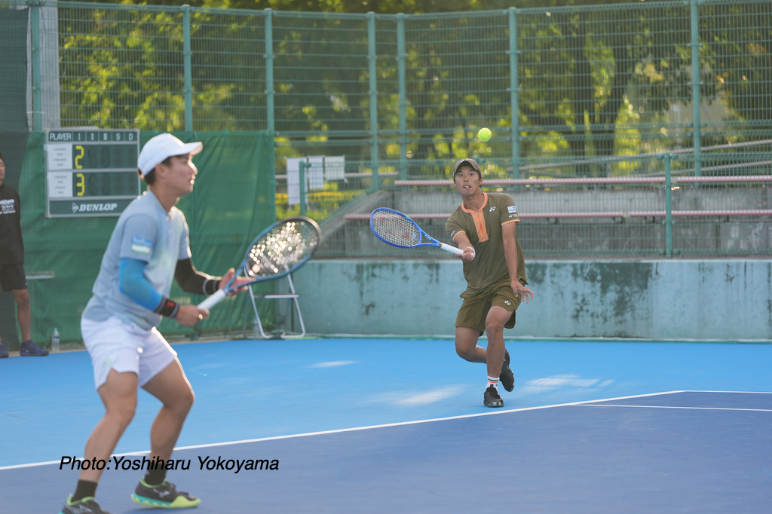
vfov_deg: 8.7
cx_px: 386
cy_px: 257
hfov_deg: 13.0
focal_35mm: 158
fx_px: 3387
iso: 320
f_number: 2.8
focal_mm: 158
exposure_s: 1/1250
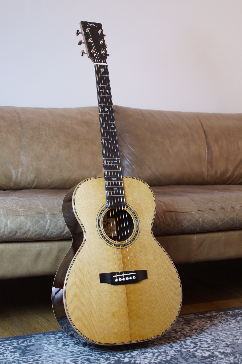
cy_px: 182
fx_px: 529
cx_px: 121
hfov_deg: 25.8
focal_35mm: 52
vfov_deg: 37.9
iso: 100
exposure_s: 1/5
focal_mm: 35
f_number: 4.5
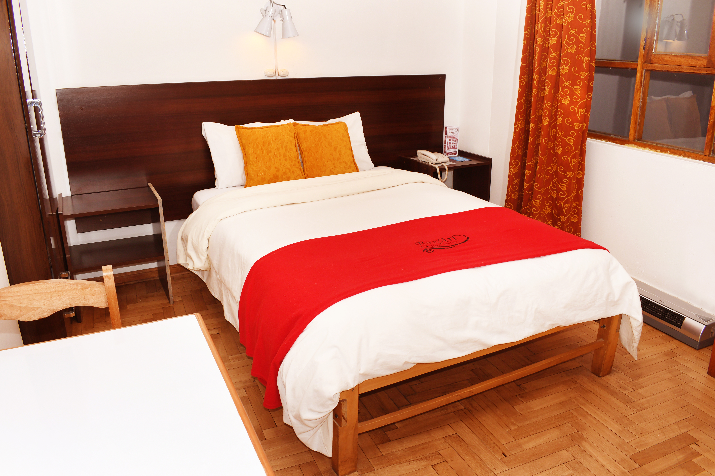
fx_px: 536
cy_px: 238
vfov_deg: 47.9
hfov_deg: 67.4
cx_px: 358
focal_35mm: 27
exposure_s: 1/60
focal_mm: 18
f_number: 8
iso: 125
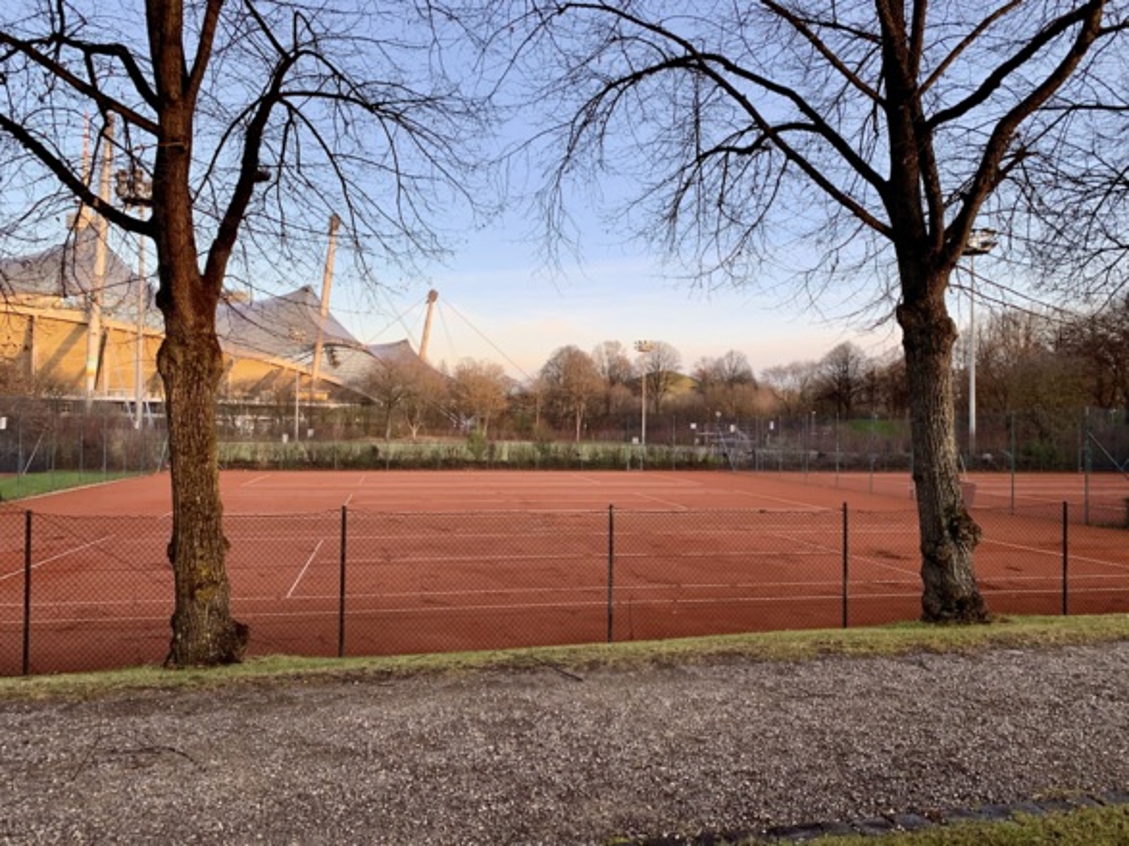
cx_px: 564
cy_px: 423
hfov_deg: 67.3
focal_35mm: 26
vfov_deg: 53.0
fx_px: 848
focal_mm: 4.25
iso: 25
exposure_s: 1/127
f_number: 1.8
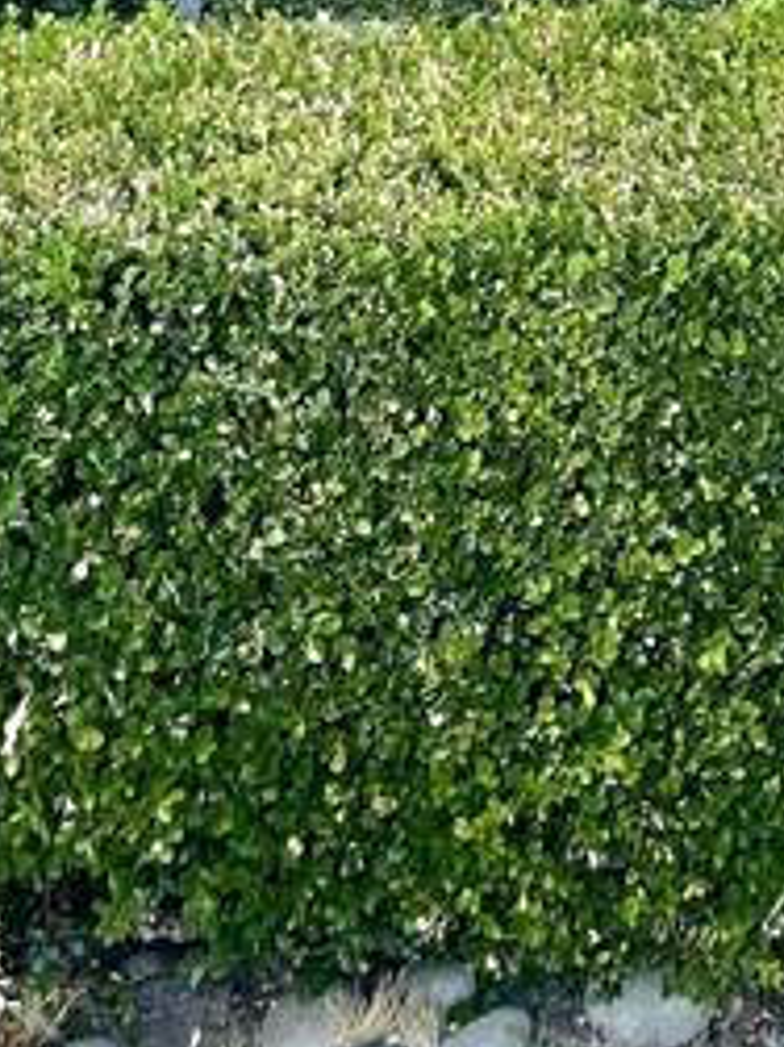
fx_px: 3204
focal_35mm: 106
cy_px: -876
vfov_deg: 15.7
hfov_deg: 13.8
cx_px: 751
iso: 32
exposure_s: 1/121
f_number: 1.6
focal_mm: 4.2
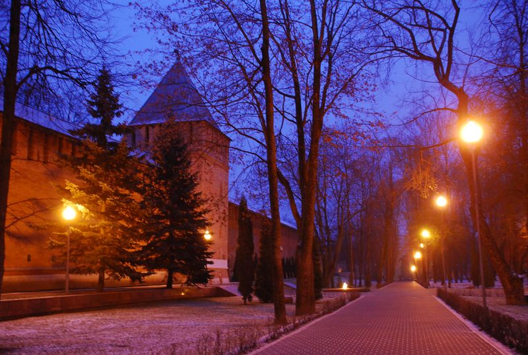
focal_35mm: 36
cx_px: 264
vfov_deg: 37.0
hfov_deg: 53.0
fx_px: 529
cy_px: 178
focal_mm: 24
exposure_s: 1/4
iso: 800
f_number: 4
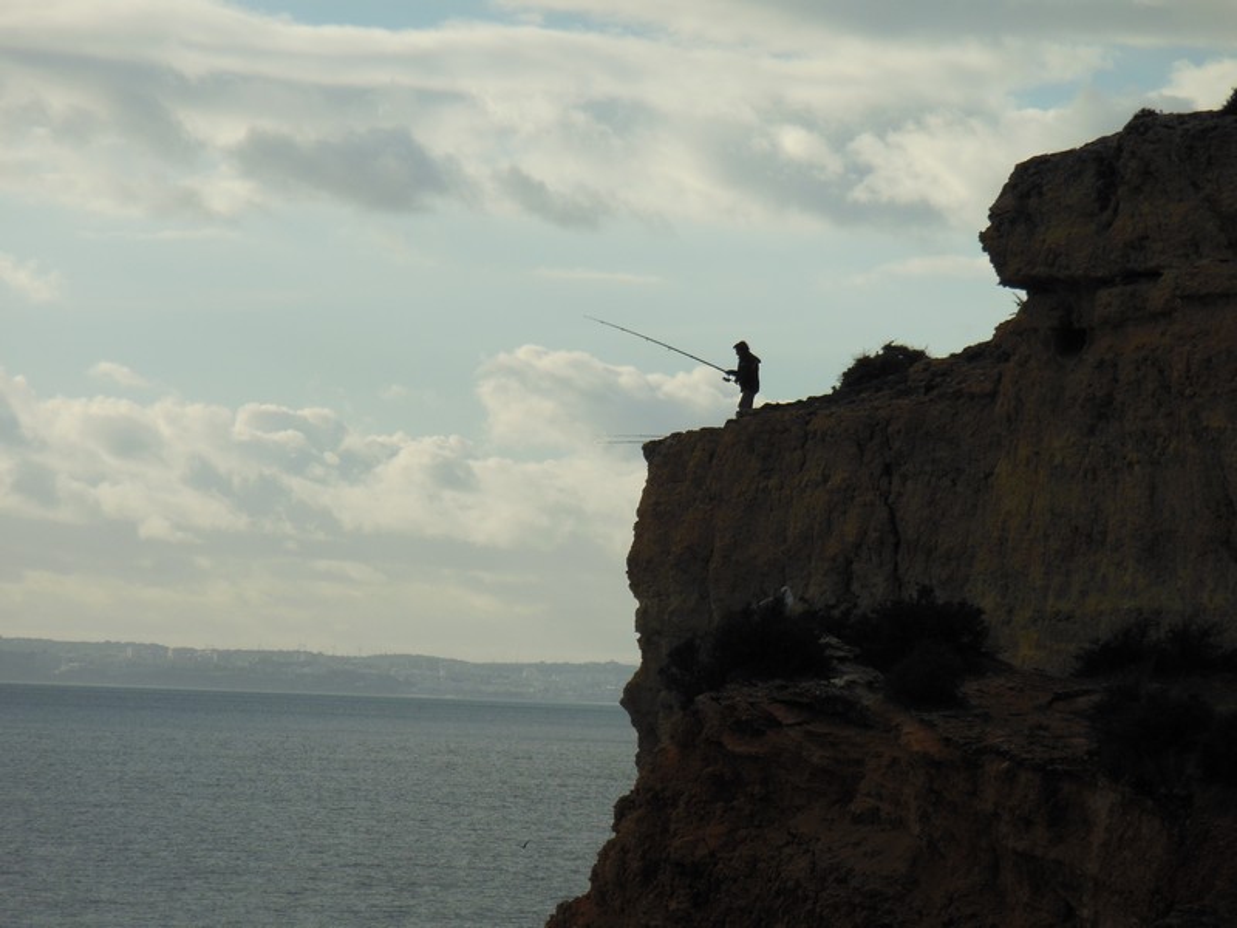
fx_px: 8934
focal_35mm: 250
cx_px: 618
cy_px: 464
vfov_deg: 5.9
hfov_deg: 7.9
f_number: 5.8
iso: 125
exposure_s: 1/1000
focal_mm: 45
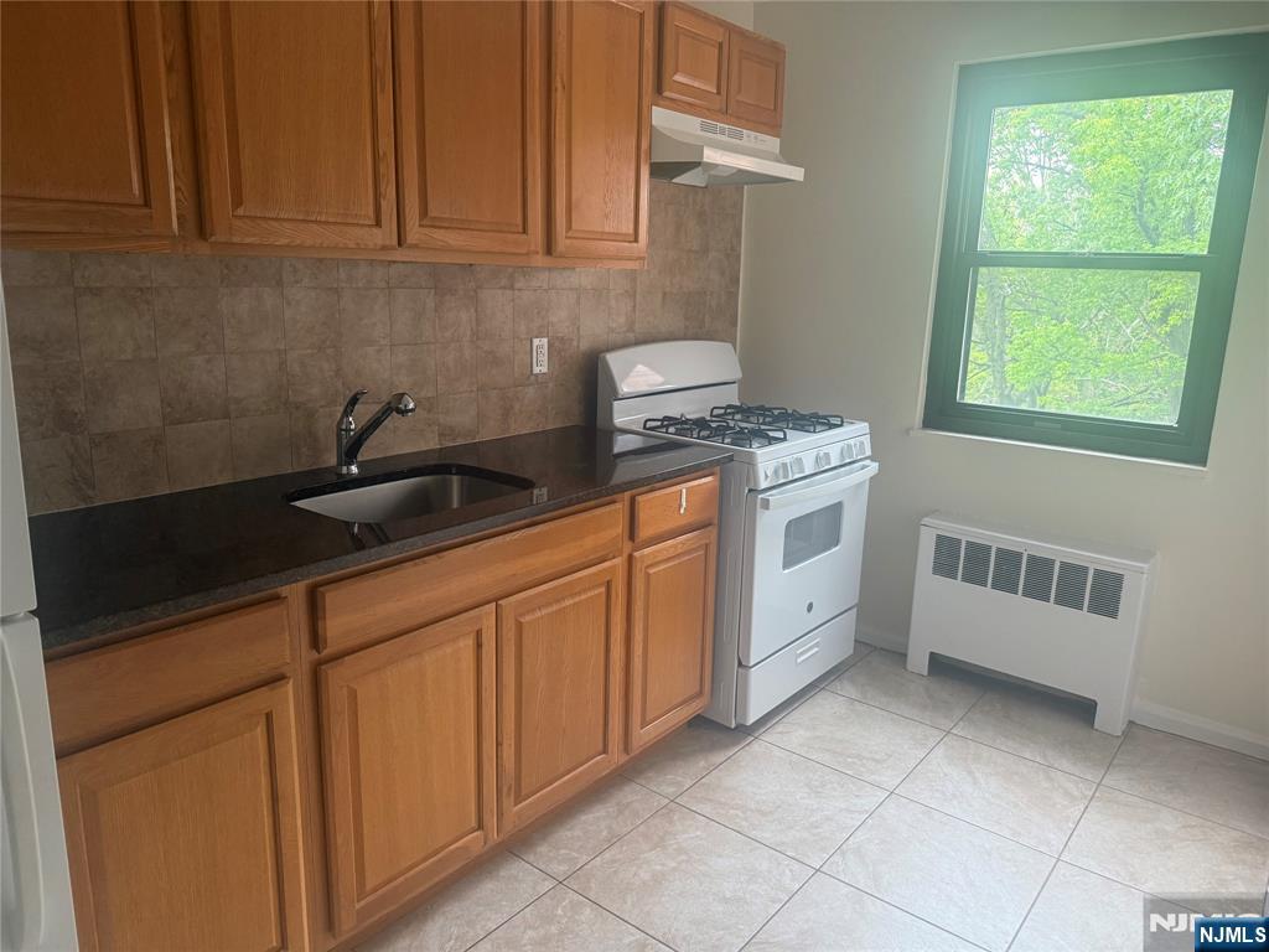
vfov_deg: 56.8
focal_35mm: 24
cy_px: 476
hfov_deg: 71.6
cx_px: 634
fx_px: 880
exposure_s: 1/60
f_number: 1.78
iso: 200
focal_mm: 6.76
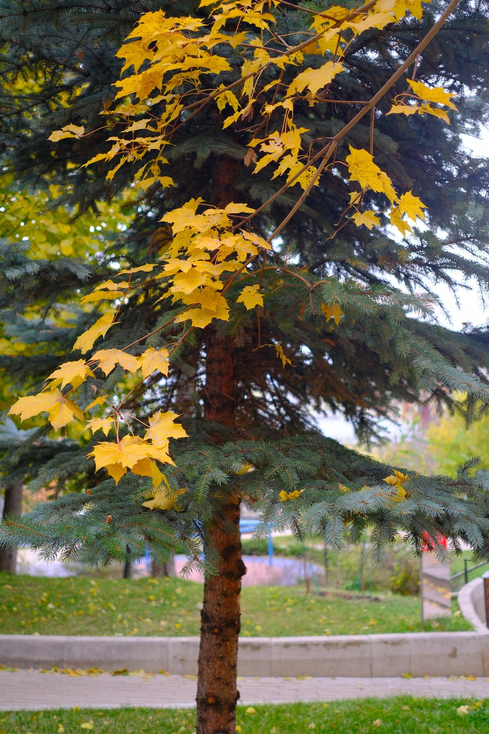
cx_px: 244
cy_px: 367
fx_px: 713
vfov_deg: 54.4
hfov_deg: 37.9
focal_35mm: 35
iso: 500
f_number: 2
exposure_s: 1/200
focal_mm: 23
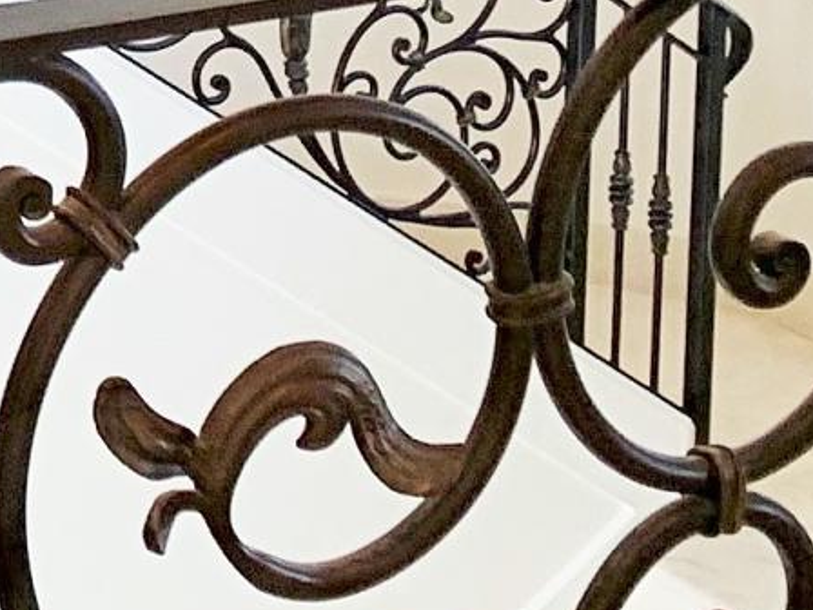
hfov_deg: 9.6
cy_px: -980
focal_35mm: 174
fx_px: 4087
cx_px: -1334
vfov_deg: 7.8
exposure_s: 1/120
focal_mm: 4.25
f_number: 1.8
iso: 80
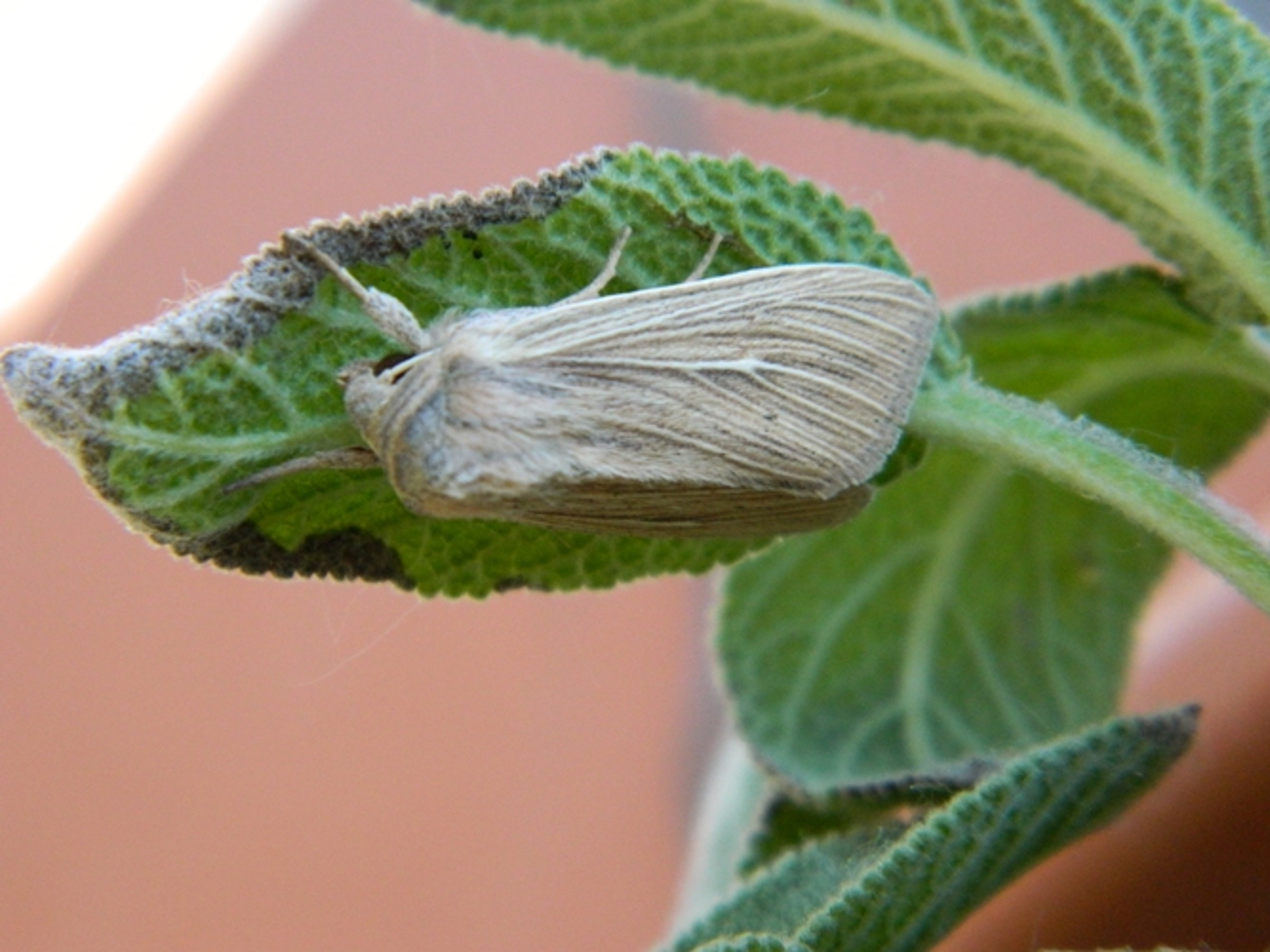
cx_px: 635
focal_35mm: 103
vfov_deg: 14.4
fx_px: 3778
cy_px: 476
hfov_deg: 19.1
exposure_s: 1/320
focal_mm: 18.6
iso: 400
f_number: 4.5
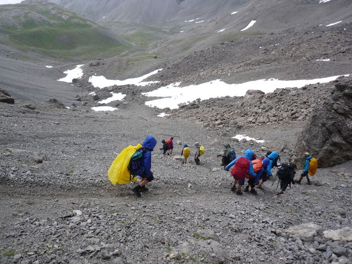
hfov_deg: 63.4
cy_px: 132
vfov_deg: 49.7
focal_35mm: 28
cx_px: 176
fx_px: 285
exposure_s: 1/200
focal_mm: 6
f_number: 2.8
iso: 100
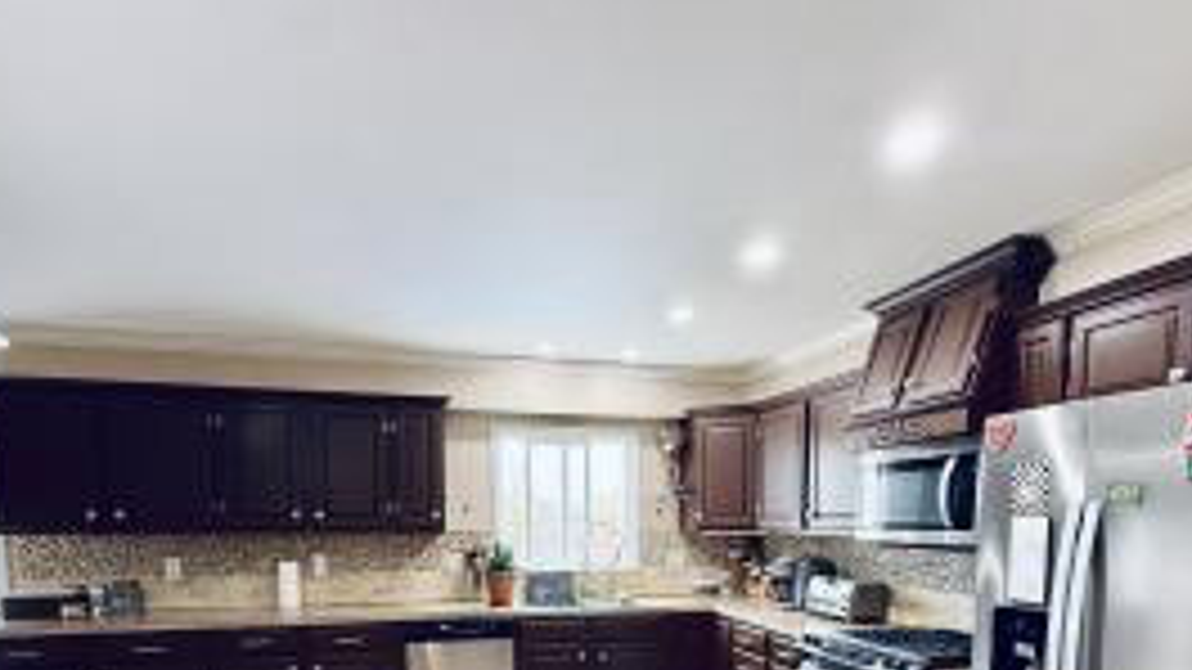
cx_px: 621
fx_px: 727
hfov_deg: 78.7
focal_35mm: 23
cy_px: 585
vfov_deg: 45.5
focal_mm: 2.22
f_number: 2.2
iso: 320
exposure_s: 1/60
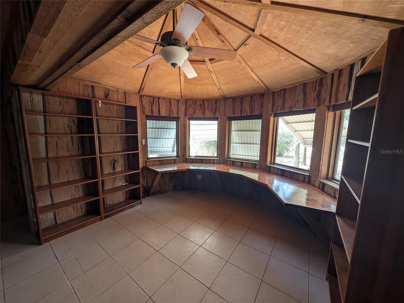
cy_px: 152
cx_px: 202
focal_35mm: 12
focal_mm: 2.23
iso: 40
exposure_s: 1/45.4
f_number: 1.95
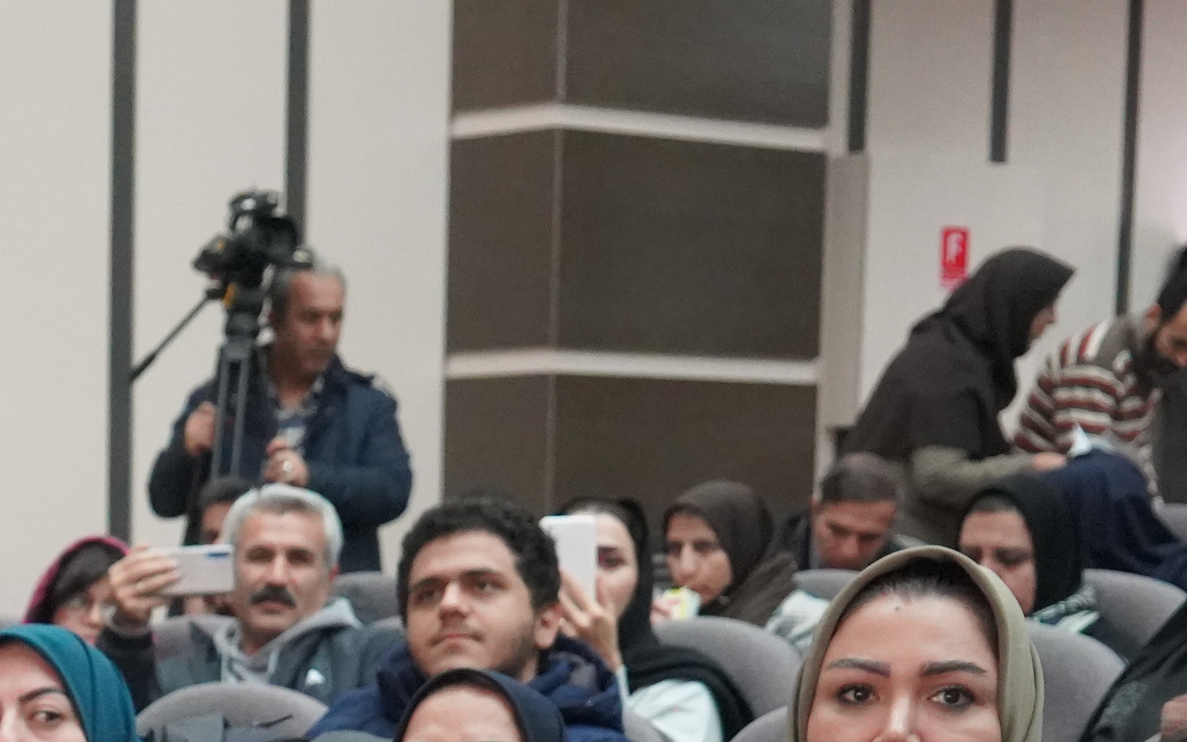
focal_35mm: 119
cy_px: 1177
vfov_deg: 10.6
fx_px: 3849
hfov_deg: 16.9
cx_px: -190
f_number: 4
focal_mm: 36
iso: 10000
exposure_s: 1/160
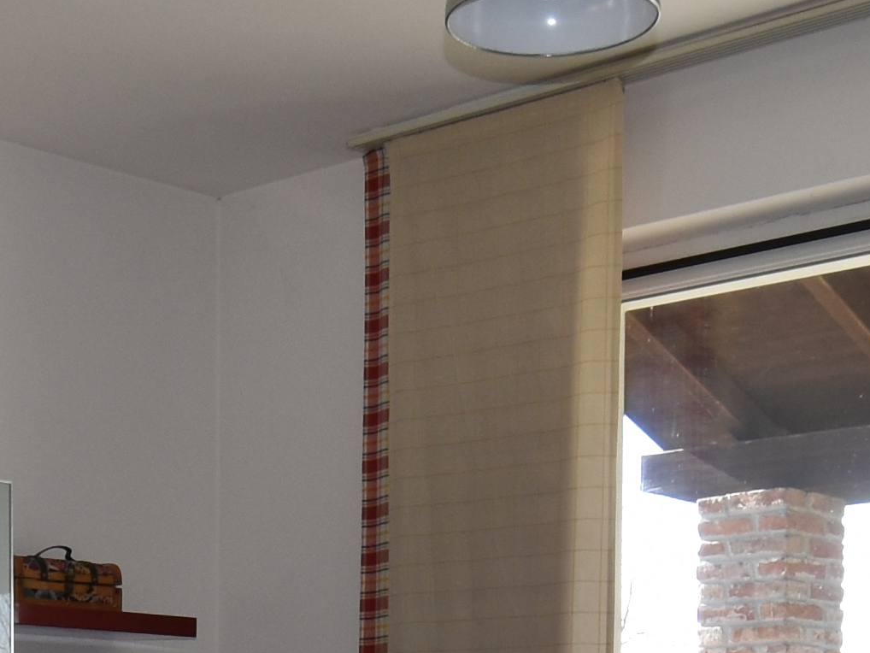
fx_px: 2137
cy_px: 901
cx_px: 287
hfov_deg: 22.9
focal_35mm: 85
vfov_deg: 16.2
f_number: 5.6
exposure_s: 1/125
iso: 220
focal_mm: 10
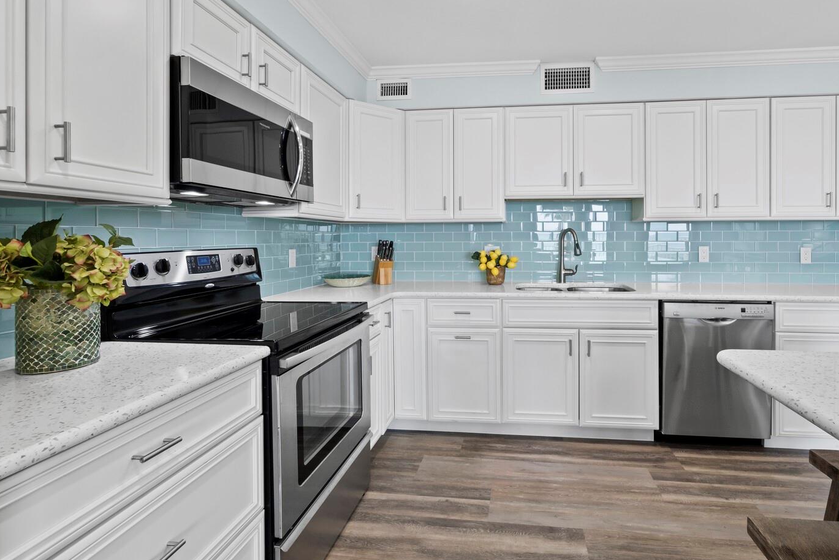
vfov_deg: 70.0
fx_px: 396
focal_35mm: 17
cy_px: 238
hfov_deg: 92.8
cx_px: 474
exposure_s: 1/1.67
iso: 200
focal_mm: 7
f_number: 11
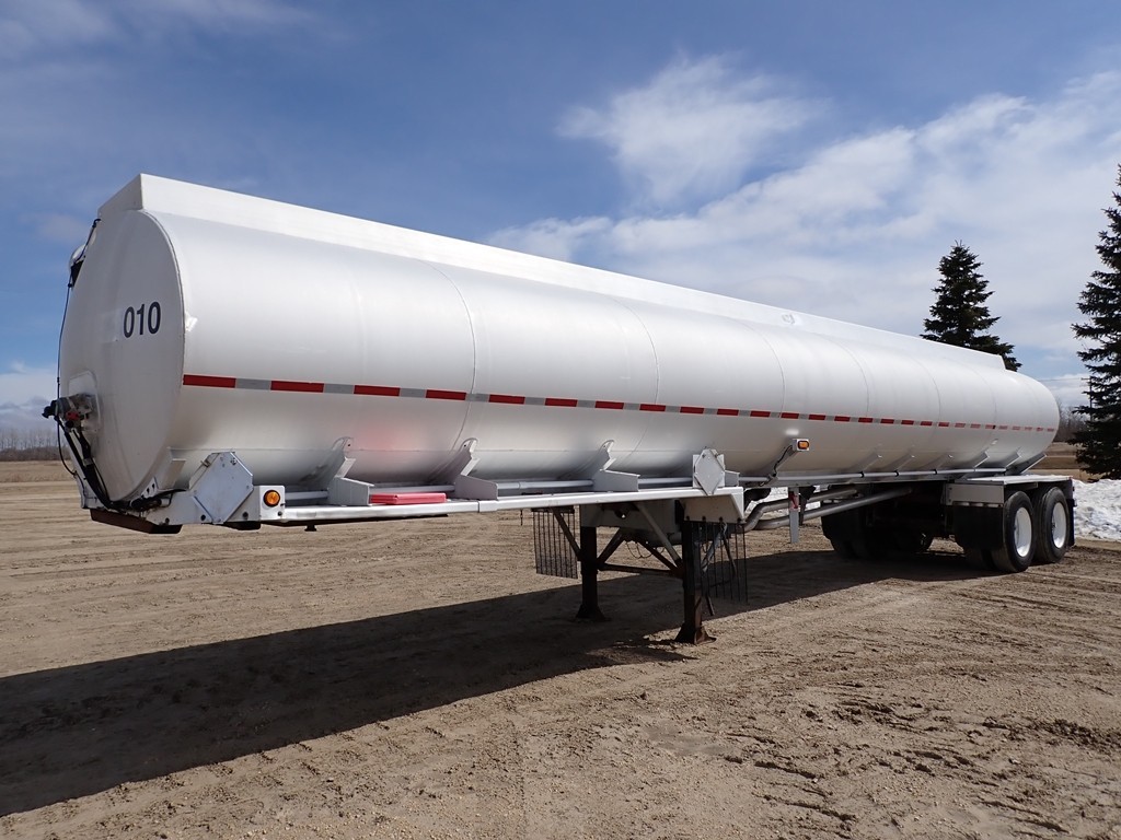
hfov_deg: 69.4
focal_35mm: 25
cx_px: 560
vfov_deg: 54.9
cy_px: 420
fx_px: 810
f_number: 8
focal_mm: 4.5
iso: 100
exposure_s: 1/400
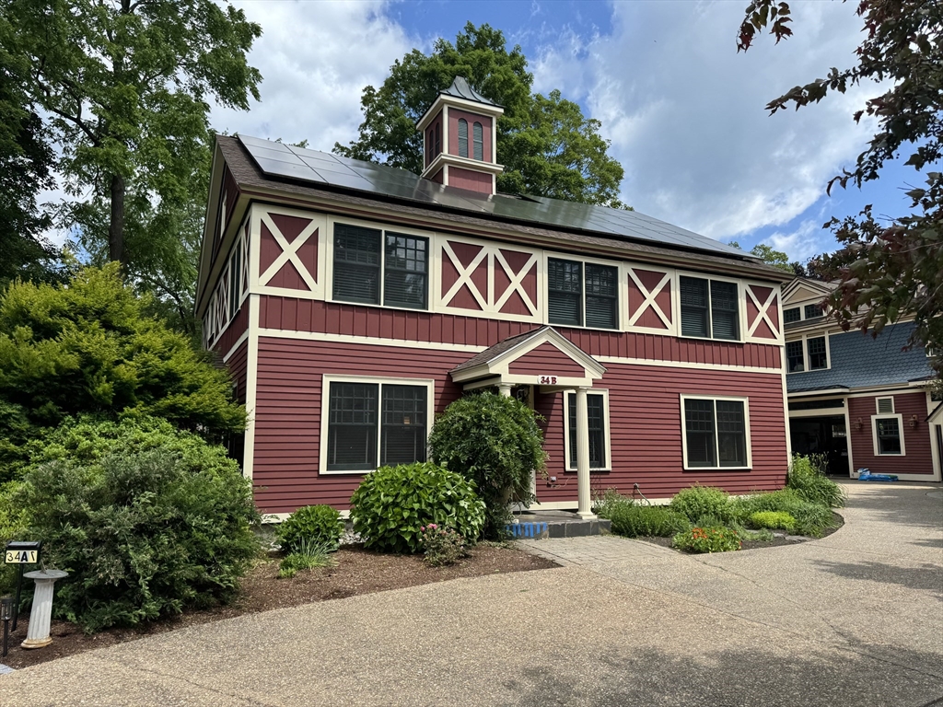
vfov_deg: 56.8
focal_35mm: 24
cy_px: 354
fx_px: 654
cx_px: 472
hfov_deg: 71.6
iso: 80
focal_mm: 6.76
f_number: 1.78
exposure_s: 1/2833
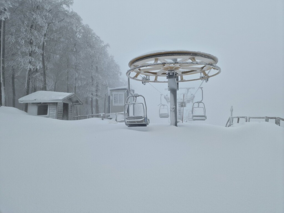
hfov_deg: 73.9
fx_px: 189
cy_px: 106
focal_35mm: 23
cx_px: 142
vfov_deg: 58.9
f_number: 1.8
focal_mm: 6.4
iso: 50
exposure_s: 1/822
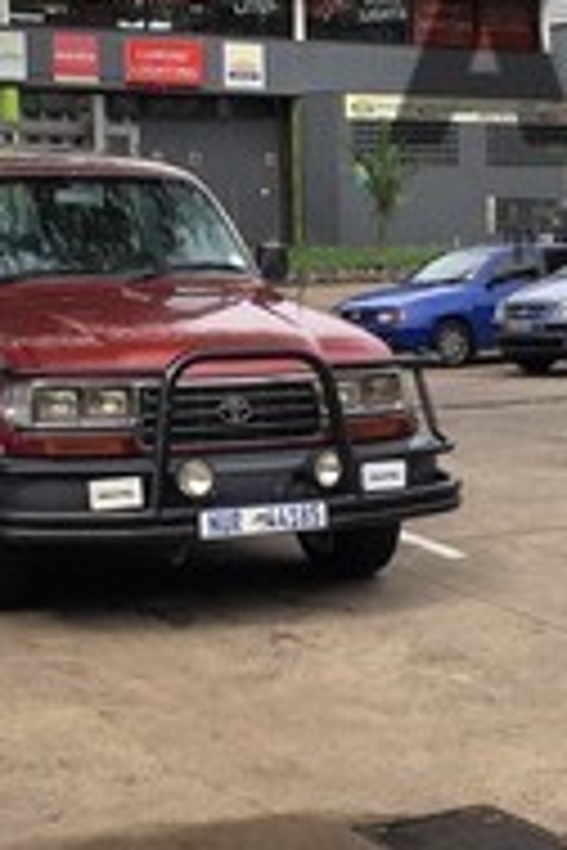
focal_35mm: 80
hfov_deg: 17.1
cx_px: 288
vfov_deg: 25.3
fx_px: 1890
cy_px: 299
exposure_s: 1/1582
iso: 32
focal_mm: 4.15
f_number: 2.2
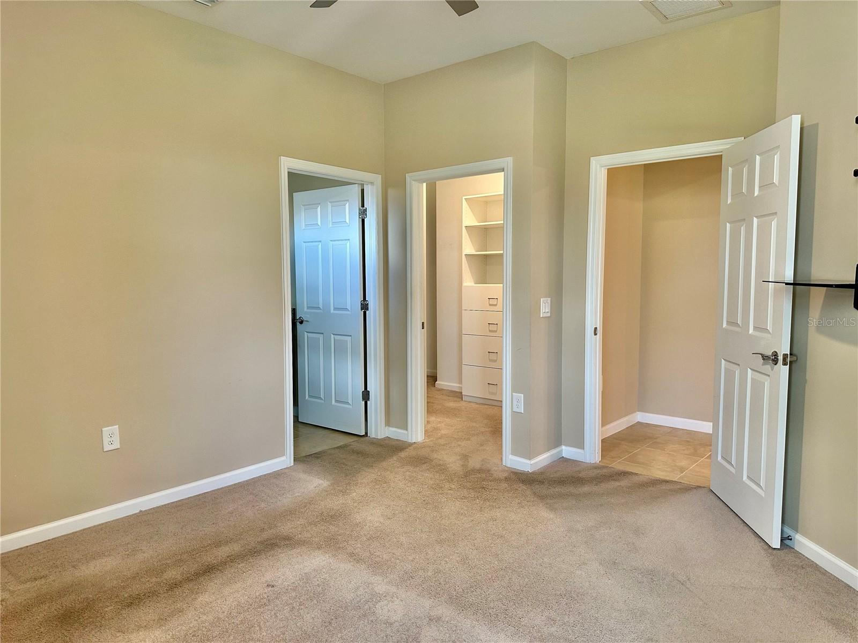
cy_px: 322
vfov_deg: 56.8
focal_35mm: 24
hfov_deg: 71.6
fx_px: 595
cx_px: 429
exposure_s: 1/60
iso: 200
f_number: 1.78
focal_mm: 6.86
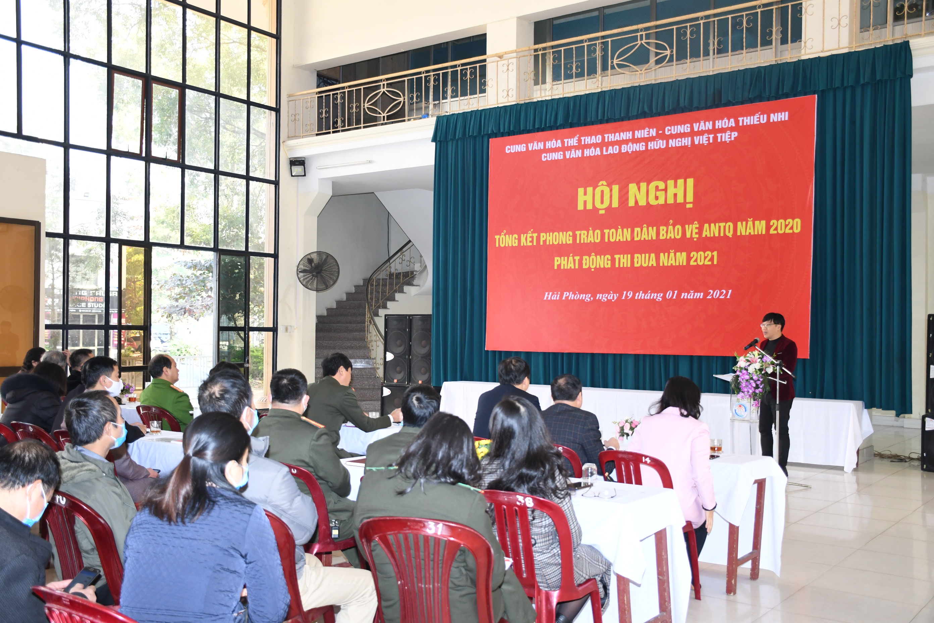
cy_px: 312
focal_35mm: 36
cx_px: 467
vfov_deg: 36.9
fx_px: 934
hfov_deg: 53.1
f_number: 3.8
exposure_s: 1/200
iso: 1000
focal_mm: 24
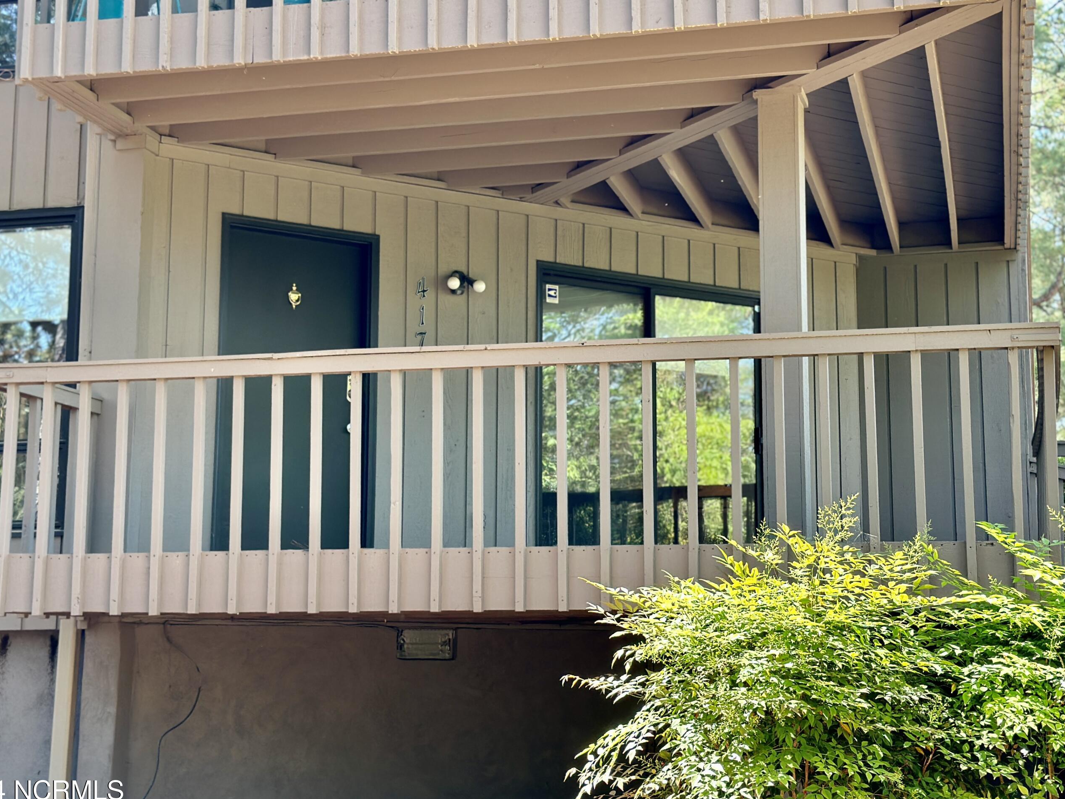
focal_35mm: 57
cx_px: 557
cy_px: 360
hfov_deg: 33.8
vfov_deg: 25.7
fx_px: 1754
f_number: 1.78
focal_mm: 6.86
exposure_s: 1/254
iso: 80
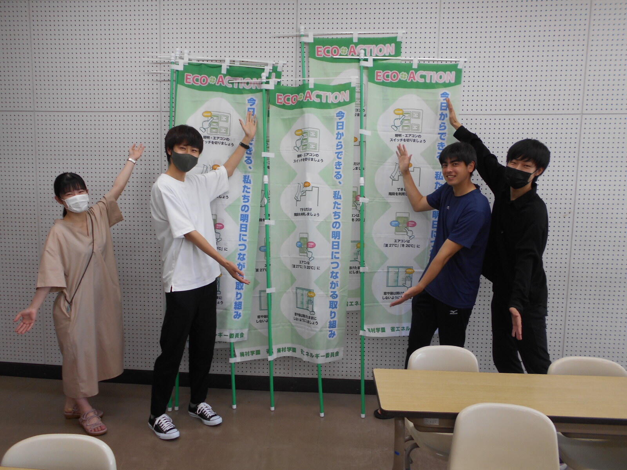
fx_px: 471
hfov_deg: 67.3
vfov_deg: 53.1
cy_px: 235
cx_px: 314
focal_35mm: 26
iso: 80
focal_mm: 4.6
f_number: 3.2
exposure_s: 1/40
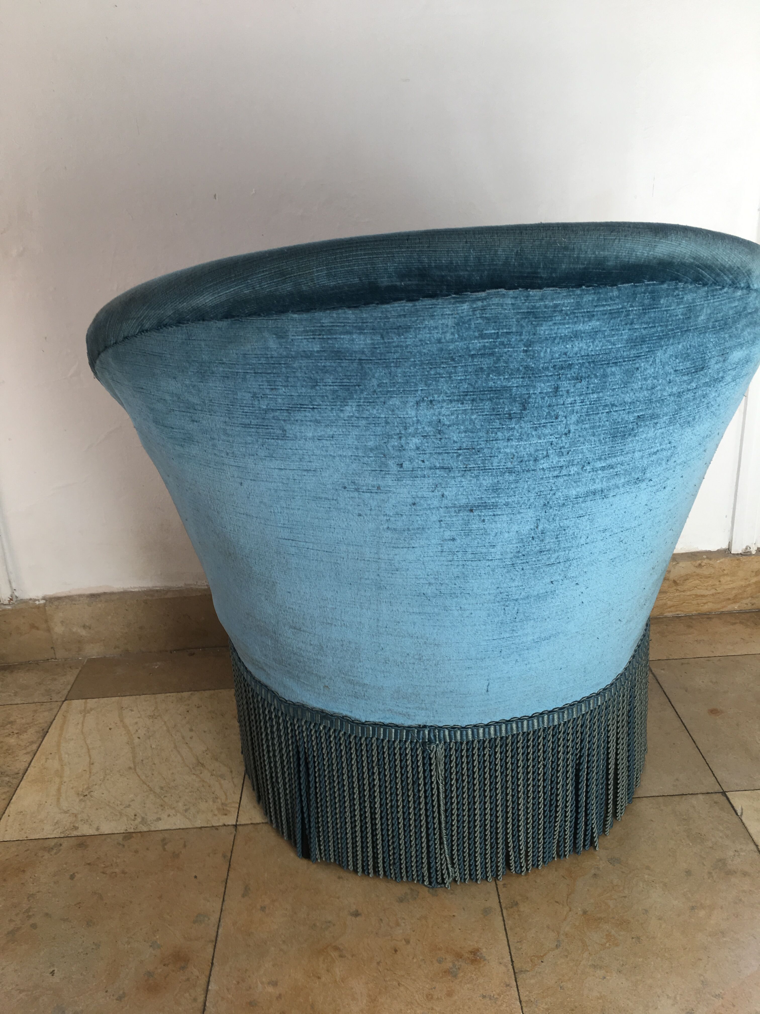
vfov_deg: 61.7
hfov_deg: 48.2
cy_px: 507
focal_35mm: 29
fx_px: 849
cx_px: 380
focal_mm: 4.15
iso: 25
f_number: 2.2
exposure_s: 1/104
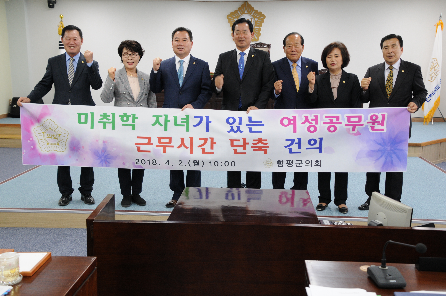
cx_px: 223
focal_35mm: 45
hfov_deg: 43.7
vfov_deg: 29.8
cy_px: 148
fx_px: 557
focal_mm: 30
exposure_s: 1/60
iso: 640
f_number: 4
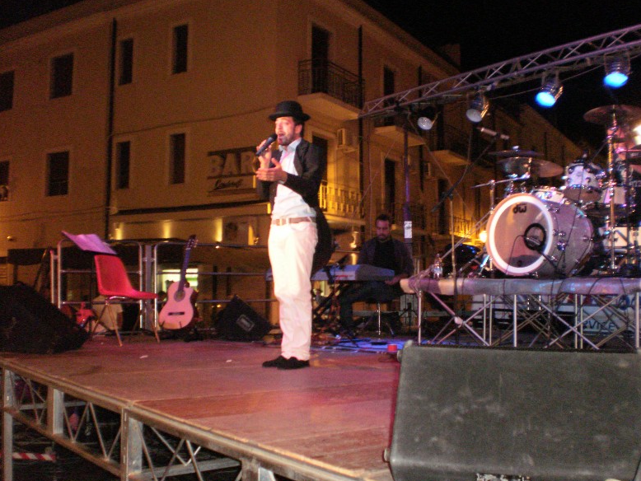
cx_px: 329
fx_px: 685
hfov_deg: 50.1
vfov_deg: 38.7
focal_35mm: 37
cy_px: 239
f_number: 3.1
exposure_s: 1/30
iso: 500
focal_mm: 6.3
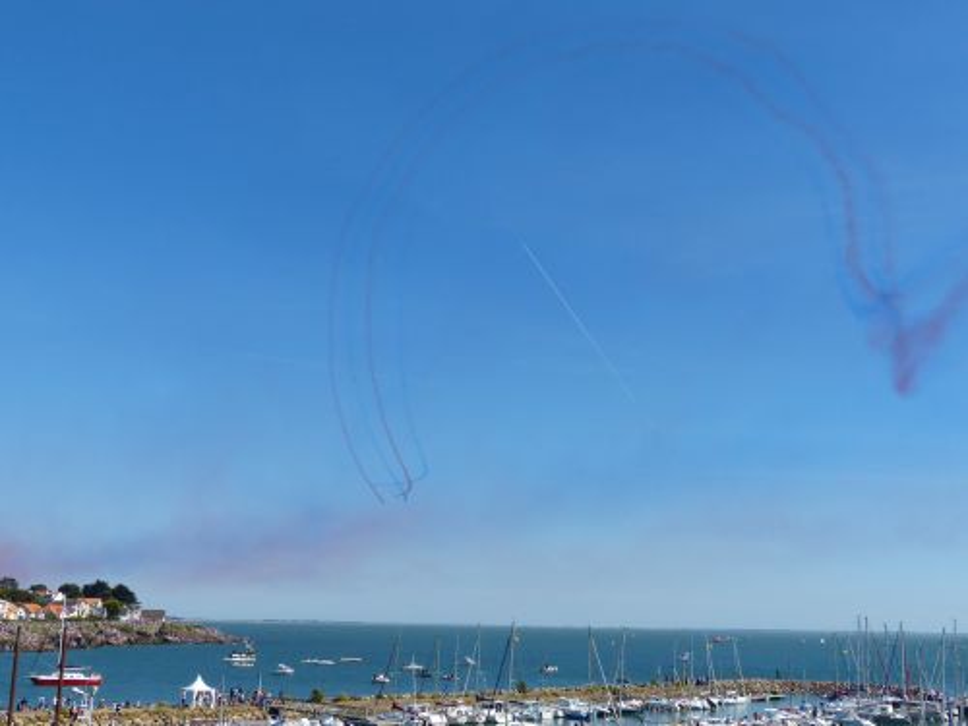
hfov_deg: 44.8
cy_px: 363
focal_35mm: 42
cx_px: 484
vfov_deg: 34.3
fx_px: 1174
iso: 100
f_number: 4
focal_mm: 7.6
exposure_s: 1/1300
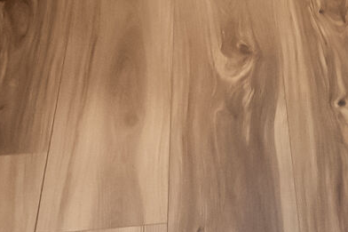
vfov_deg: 8.0
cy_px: -592
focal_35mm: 130
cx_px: 463
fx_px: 1256
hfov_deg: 15.0
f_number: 8
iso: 5600
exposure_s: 1/20
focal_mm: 17
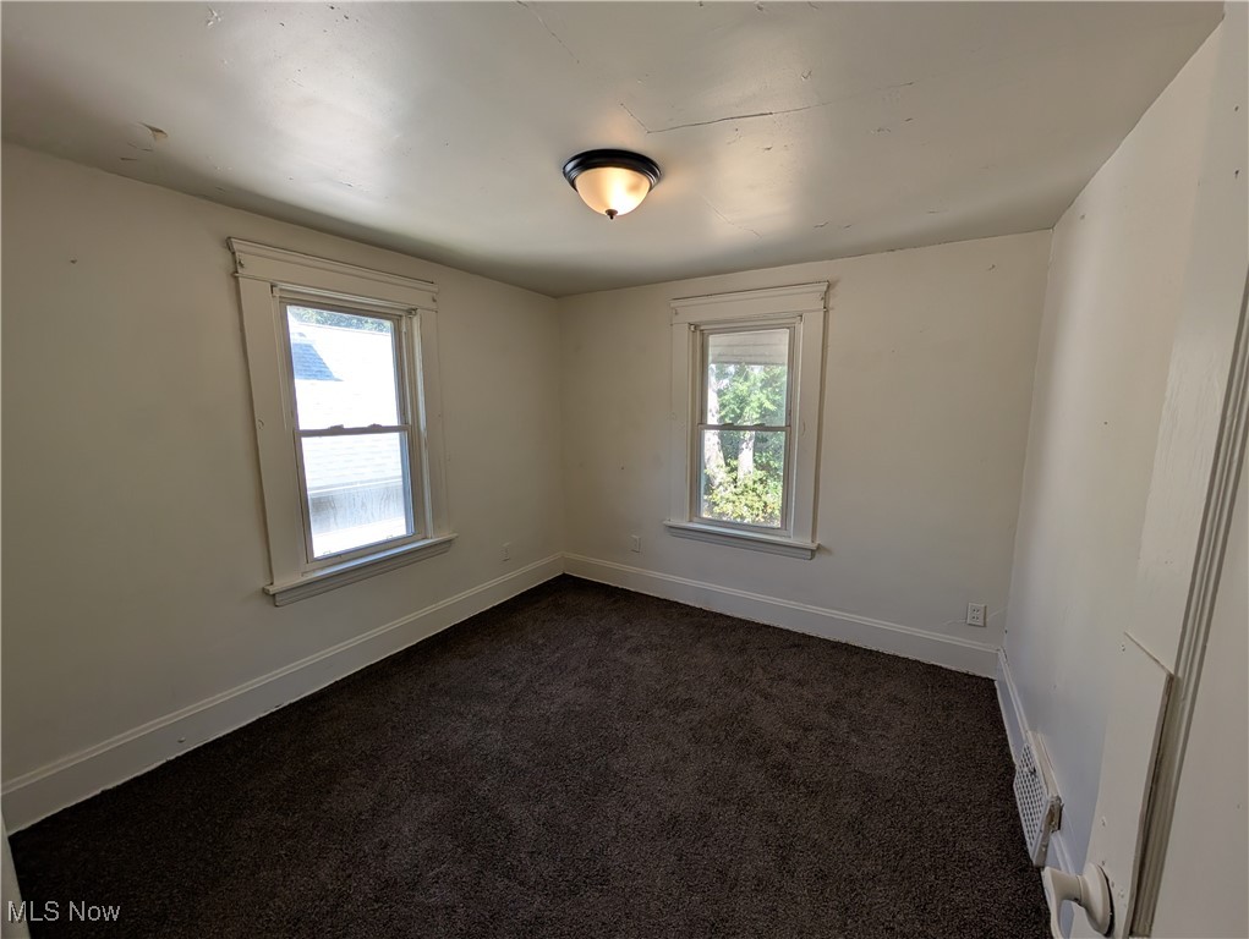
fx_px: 433
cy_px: 470
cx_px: 624
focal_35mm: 12
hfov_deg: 110.5
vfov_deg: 94.6
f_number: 1.7
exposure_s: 1/246
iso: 57
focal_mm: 2.02
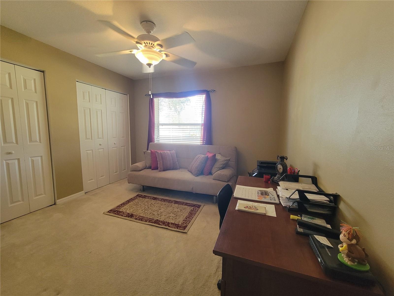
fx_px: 148
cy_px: 148
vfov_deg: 89.9
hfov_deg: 106.2
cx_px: 197
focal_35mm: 13
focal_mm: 2.2
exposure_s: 1/60
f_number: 2.2
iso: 320
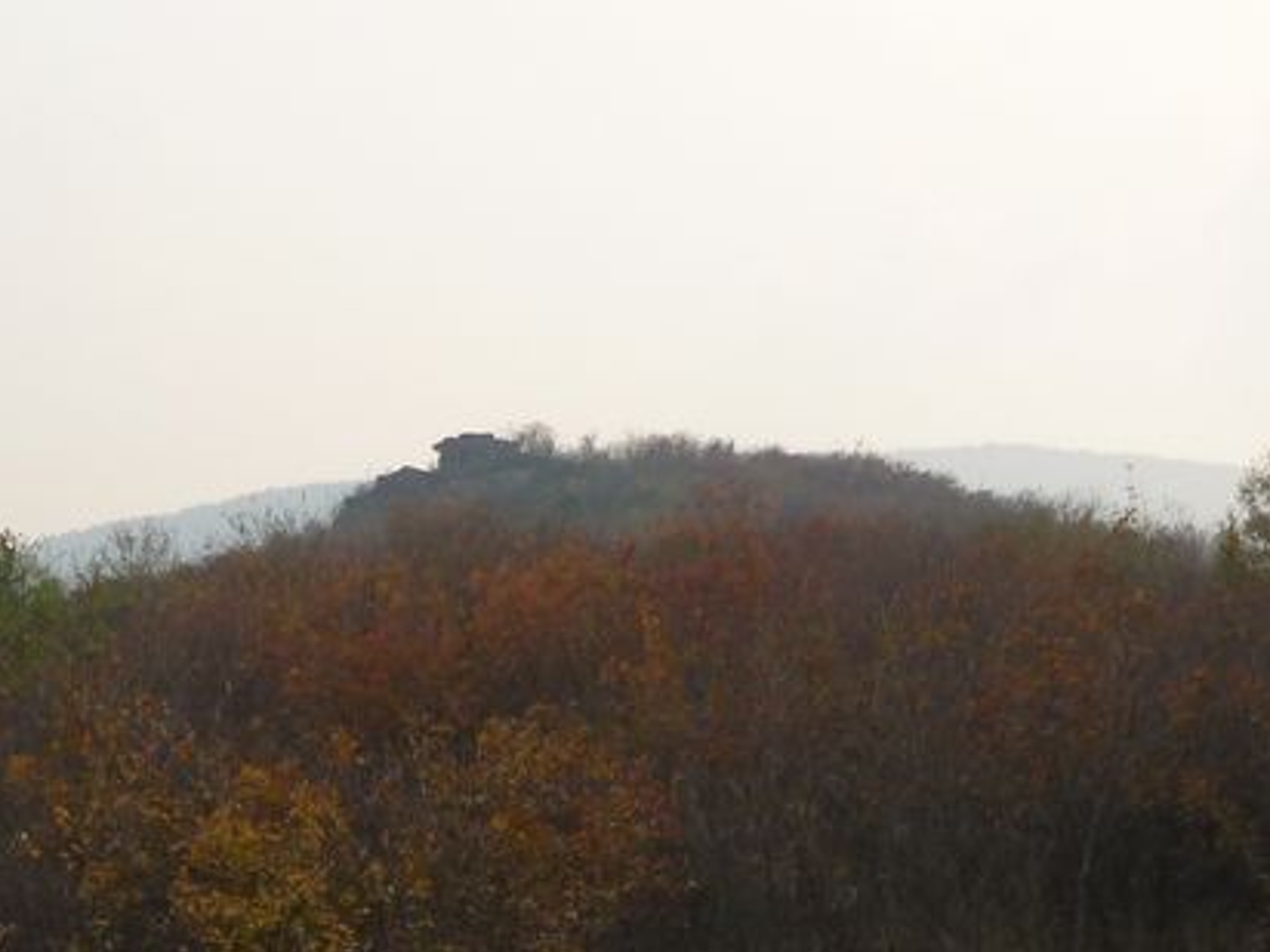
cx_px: 388
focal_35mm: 87
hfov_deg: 22.4
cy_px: 1272
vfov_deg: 16.0
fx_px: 3192
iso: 100
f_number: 3.1
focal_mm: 5
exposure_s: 1/800
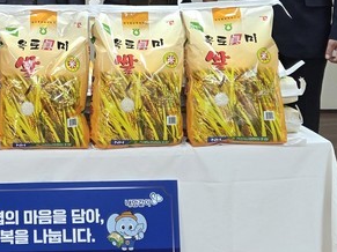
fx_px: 740
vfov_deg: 19.1
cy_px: 42
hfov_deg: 24.9
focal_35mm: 76
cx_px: 37
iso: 160
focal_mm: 5.4
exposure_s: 1/120
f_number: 1.8
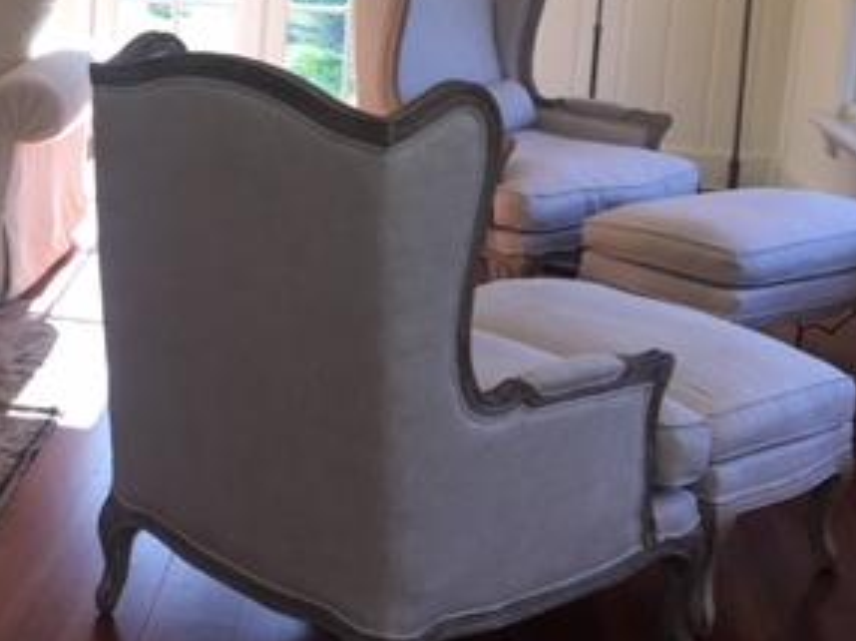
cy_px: 123
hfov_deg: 28.7
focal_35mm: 65
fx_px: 1606
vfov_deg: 22.2
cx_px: 90
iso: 25
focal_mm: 4.15
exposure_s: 1/120
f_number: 2.2
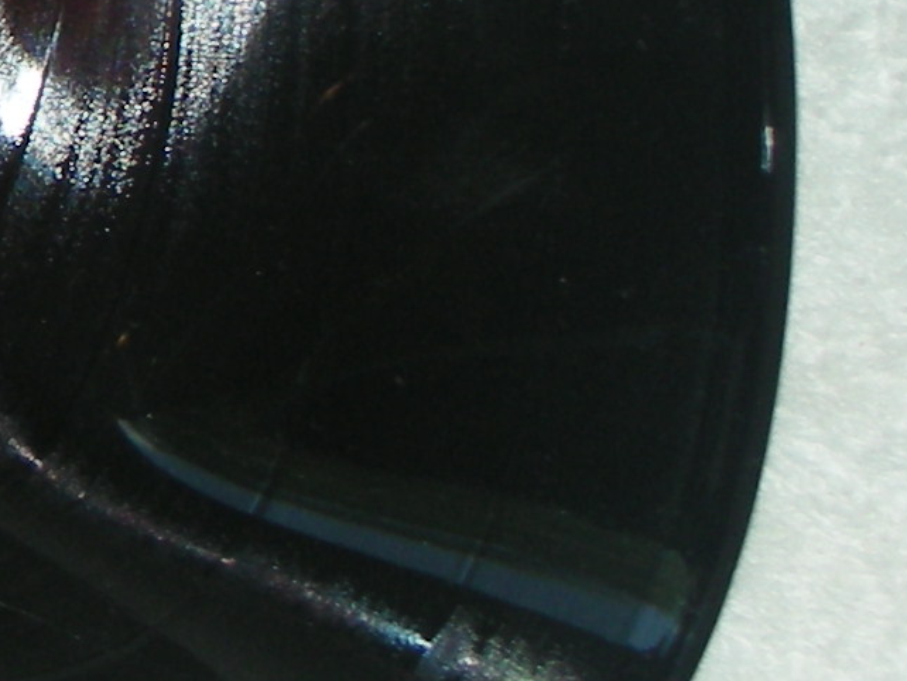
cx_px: -770
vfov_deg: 6.7
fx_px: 5767
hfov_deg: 8.6
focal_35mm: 220
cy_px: -380
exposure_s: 1/60
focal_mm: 7.7
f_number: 3.2
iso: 50
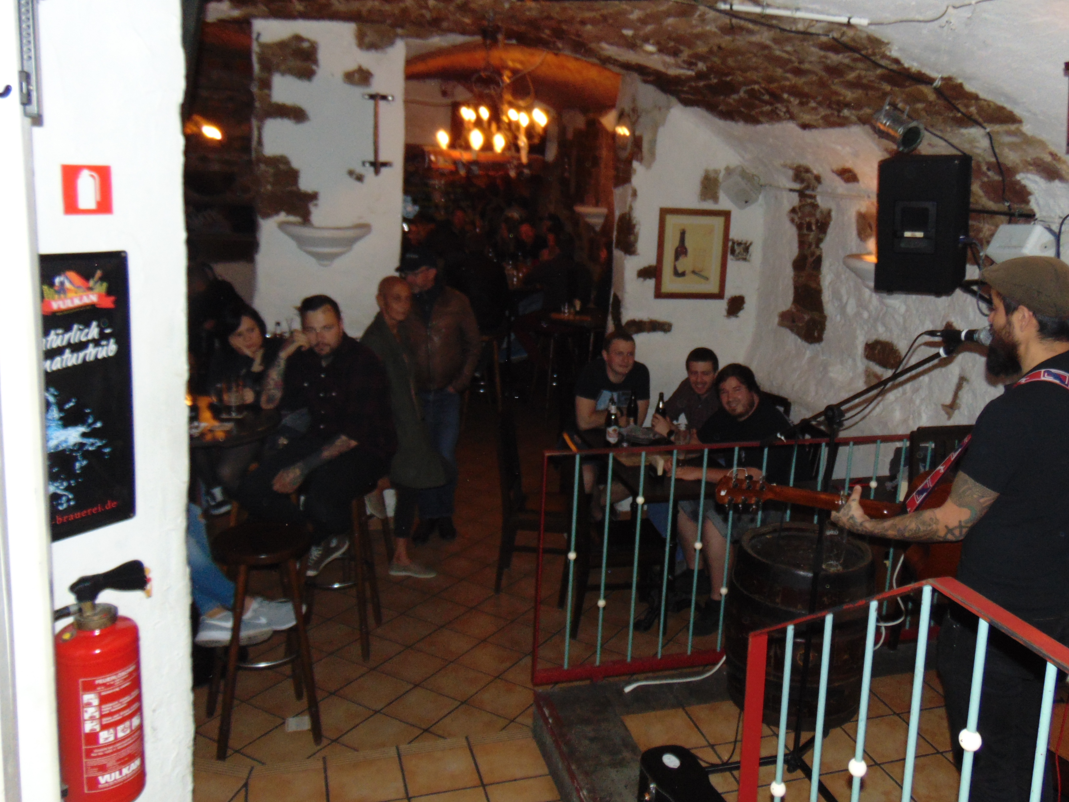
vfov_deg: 45.3
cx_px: 623
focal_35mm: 31
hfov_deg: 58.0
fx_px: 957
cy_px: 353
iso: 200
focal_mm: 4.5
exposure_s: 1/8
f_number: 3
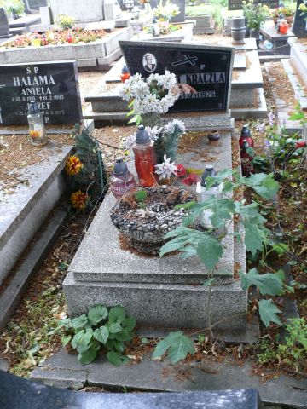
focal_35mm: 35
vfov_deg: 52.6
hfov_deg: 40.7
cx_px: 154
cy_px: 204
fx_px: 414
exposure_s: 1/10
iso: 200
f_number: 2.8
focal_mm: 7.4
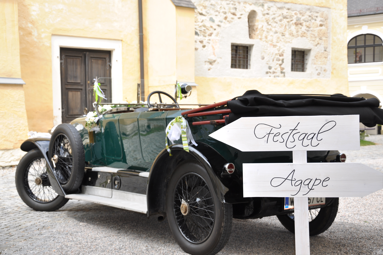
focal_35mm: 52
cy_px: 128
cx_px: 192
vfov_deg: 25.7
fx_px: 558
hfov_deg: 37.9
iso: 160
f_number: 6.3
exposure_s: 1/200
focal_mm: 35
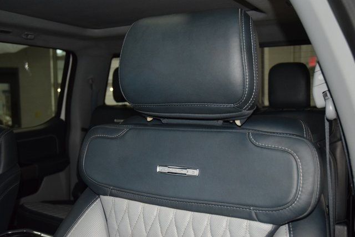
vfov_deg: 36.9
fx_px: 355
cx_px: 178
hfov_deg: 53.1
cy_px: 118
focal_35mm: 36
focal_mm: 24
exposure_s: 1/125
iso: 2000
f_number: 3.8
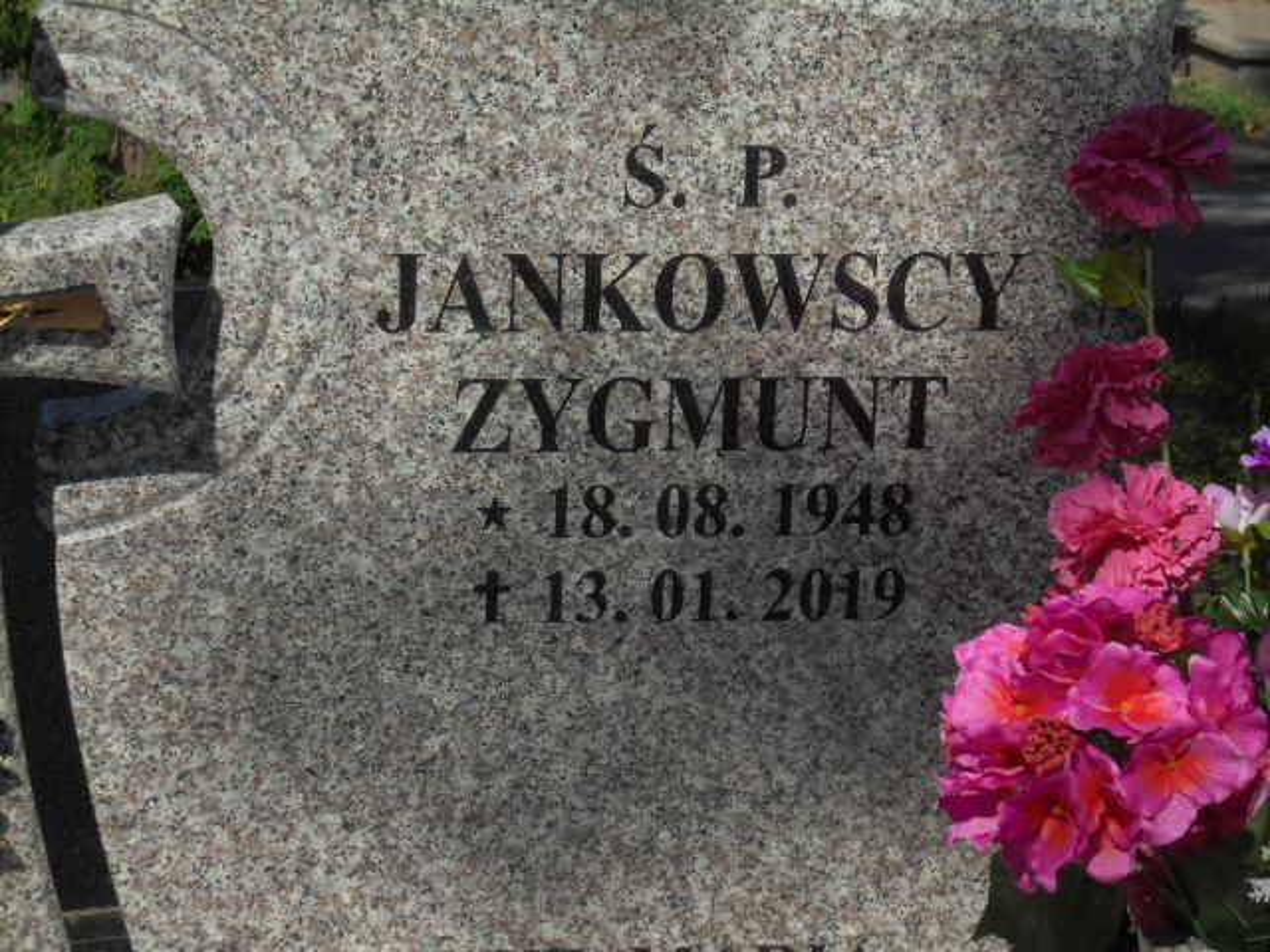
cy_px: 476
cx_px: 635
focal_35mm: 94
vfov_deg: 15.7
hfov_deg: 20.9
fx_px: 3449
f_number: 4.7
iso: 100
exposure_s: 1/800
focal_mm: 16.9
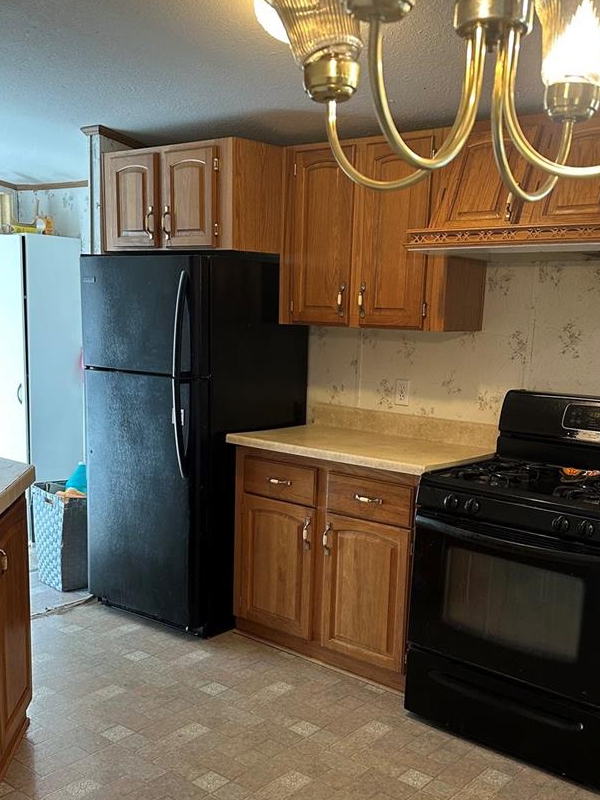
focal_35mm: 36
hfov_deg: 39.7
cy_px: 468
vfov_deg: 51.1
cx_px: 312
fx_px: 832
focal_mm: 6.86
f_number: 1.78
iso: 200
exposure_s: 1/60
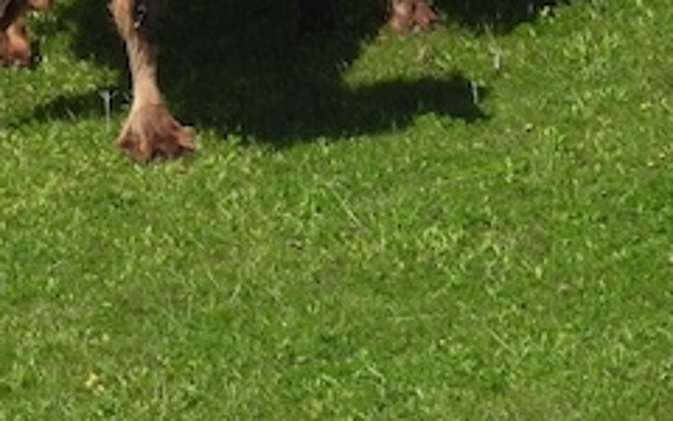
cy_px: -328
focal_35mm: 1752
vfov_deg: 0.7
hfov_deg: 1.2
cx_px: -50
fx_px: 32134
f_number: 5
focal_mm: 98.1
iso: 100
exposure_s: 1/500
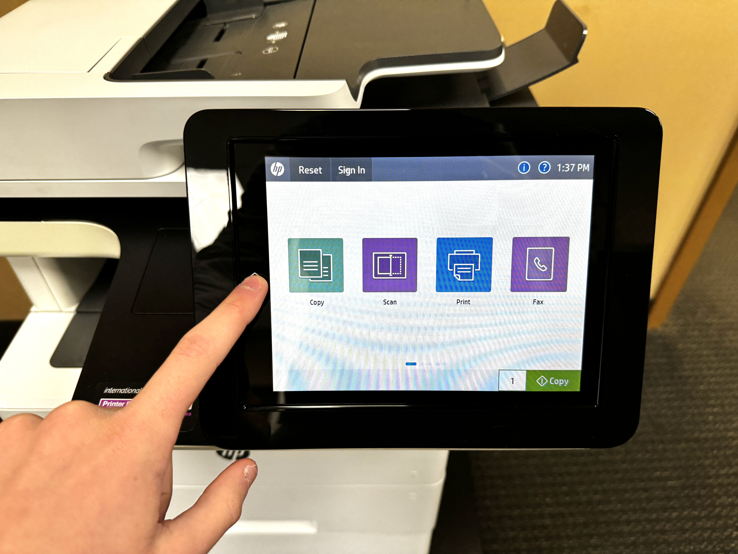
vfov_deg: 56.8
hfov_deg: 71.6
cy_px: 277
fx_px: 512
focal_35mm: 24
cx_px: 369
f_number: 1.78
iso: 125
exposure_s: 1/109
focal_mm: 6.86
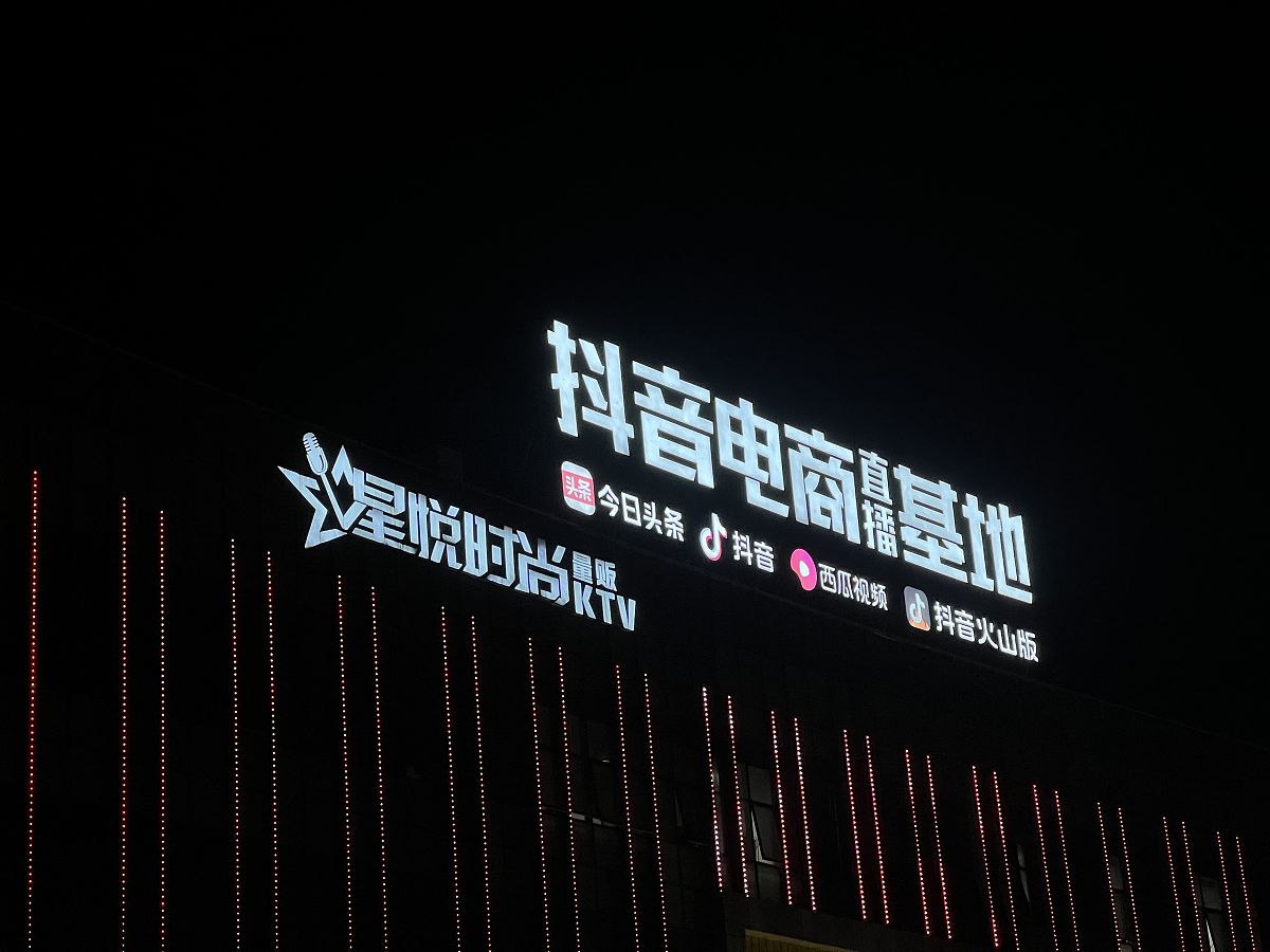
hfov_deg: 25.3
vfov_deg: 19.1
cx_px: 635
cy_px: 476
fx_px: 2825
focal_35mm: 77
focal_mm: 9
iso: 200
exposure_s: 1/115
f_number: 2.8
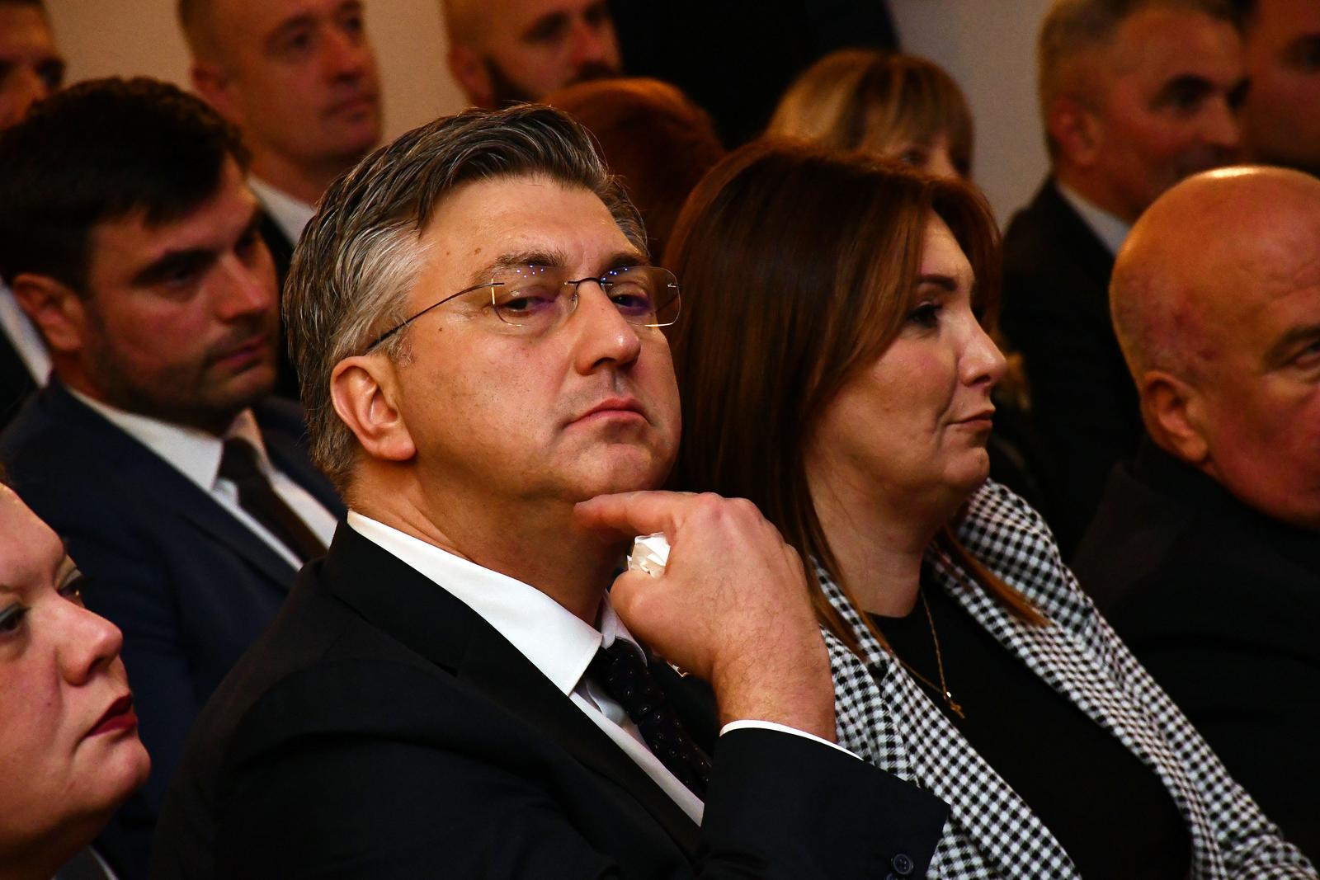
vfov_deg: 6.5
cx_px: 660
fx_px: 7700
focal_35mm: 210
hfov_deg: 9.8
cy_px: 440
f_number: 10
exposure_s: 1/60
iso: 3200
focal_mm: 140
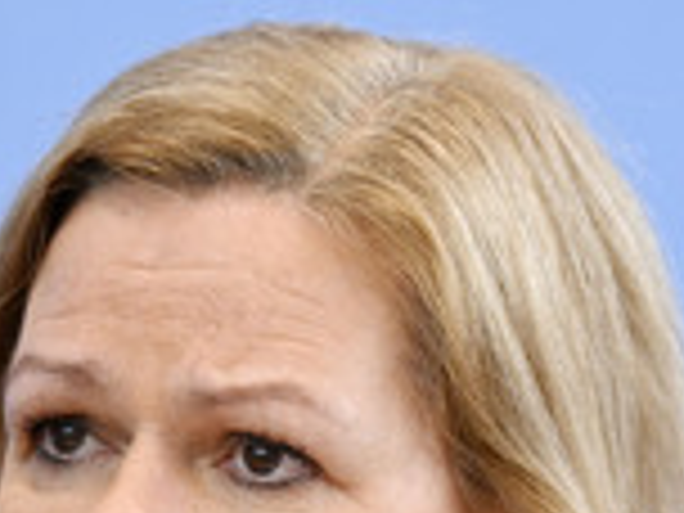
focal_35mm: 455
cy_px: 639
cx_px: 331
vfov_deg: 3.3
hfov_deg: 4.4
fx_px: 8991
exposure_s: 1/800
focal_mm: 160
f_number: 5.6
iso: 3200
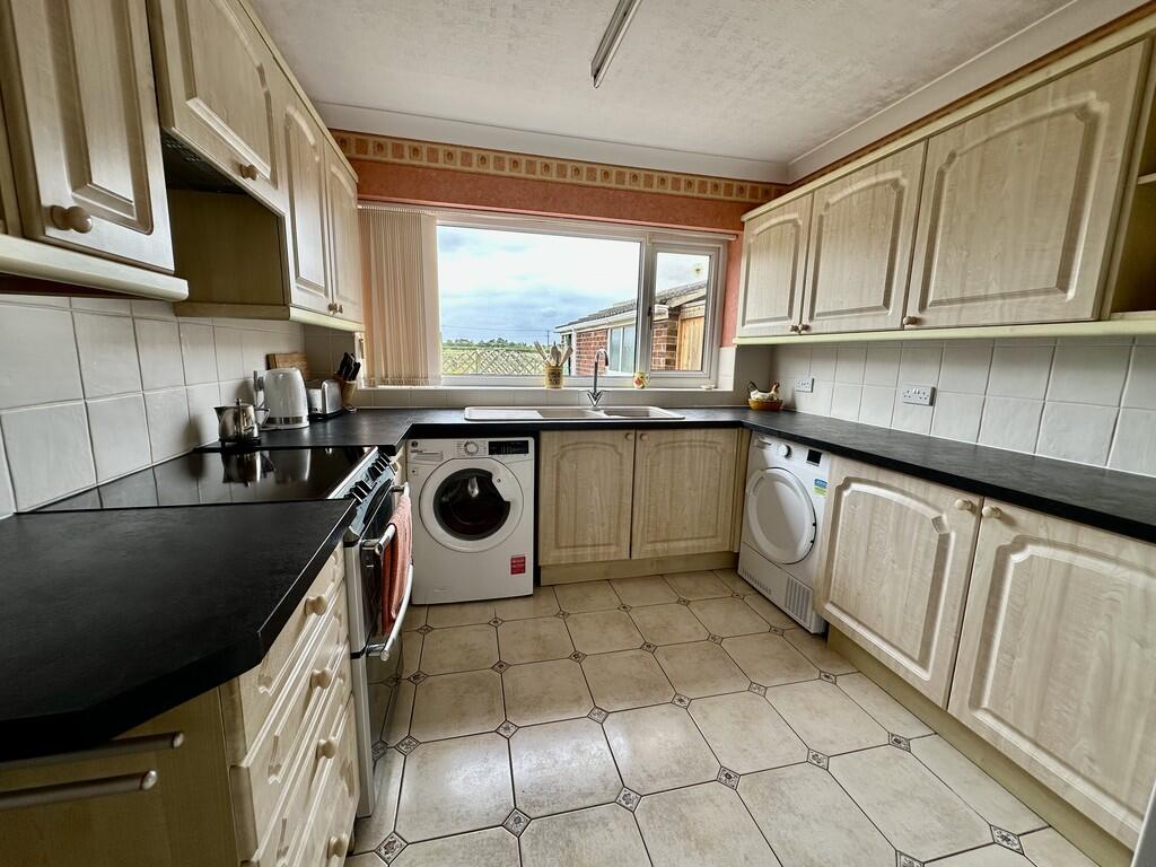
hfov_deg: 102.1
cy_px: 434
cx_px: 578
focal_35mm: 14
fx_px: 468
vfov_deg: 85.7
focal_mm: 2.22
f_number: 2.2
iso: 40
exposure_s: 1/141
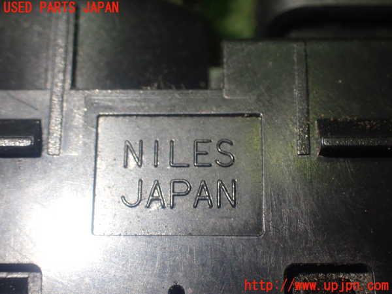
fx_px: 759
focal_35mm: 67
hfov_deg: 29.0
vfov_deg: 21.9
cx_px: 196
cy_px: 147
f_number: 3.8
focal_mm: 11.88
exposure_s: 1/60
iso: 500
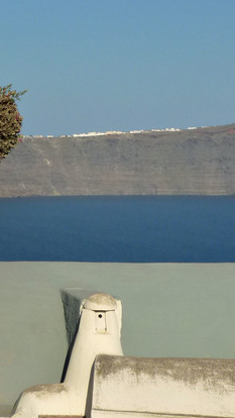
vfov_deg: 21.1
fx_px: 1118
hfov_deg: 11.8
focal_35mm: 101
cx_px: -27
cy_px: 166
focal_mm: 7.2
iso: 125
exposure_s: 1/640
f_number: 6.3
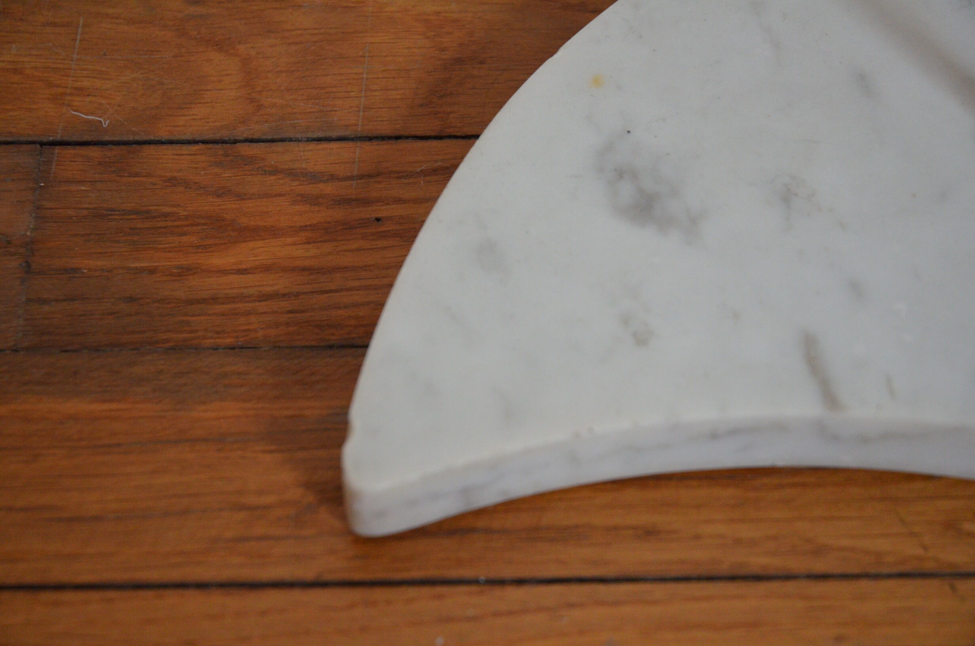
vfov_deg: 14.6
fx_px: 2514
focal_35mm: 93
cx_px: 488
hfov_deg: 22.0
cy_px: 323
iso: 2000
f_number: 4.5
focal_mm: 62
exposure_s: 1/100
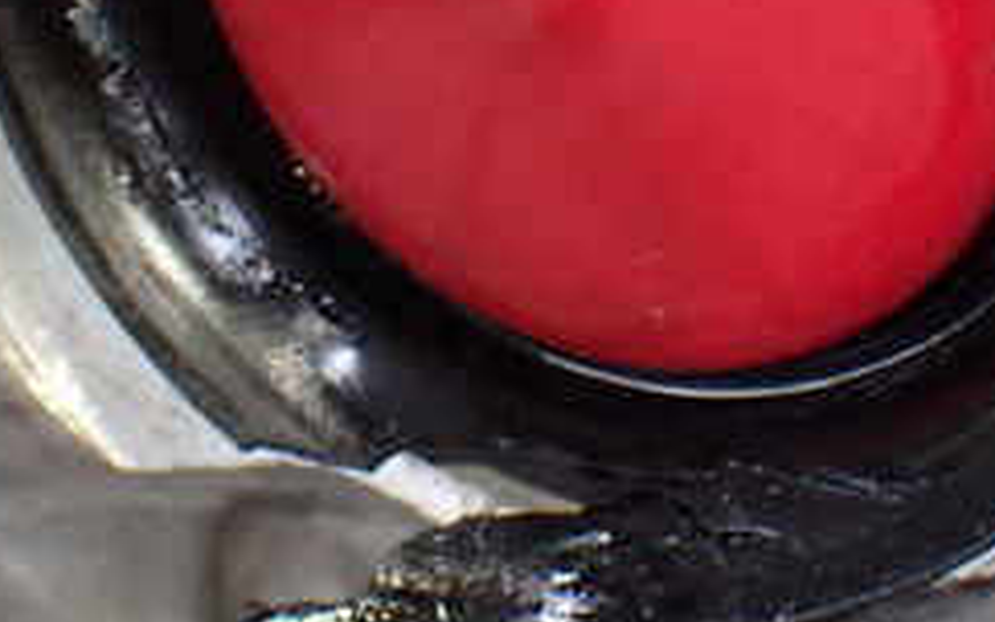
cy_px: -53
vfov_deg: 9.9
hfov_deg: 15.9
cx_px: 516
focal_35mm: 131
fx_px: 3553
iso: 800
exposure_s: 1/100
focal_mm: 9.01
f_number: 3.2
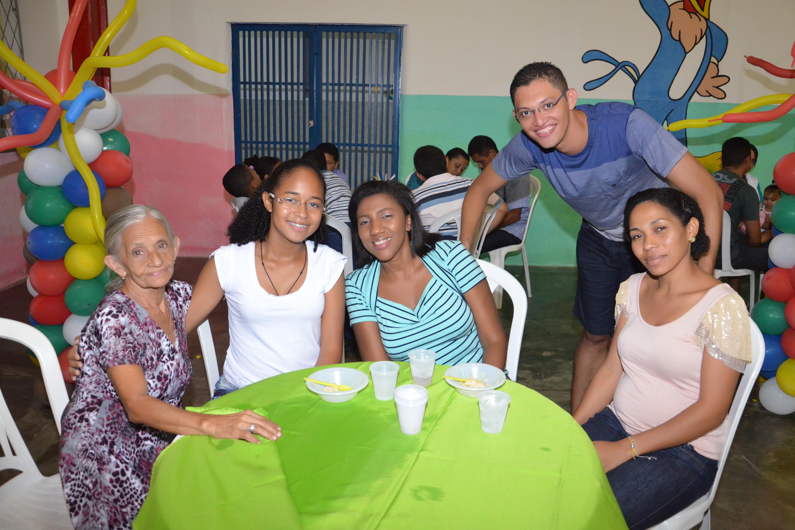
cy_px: 264
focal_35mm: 28
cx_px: 411
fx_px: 618
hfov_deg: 65.5
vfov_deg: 46.4
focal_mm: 18
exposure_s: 1/60
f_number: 4
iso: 3200
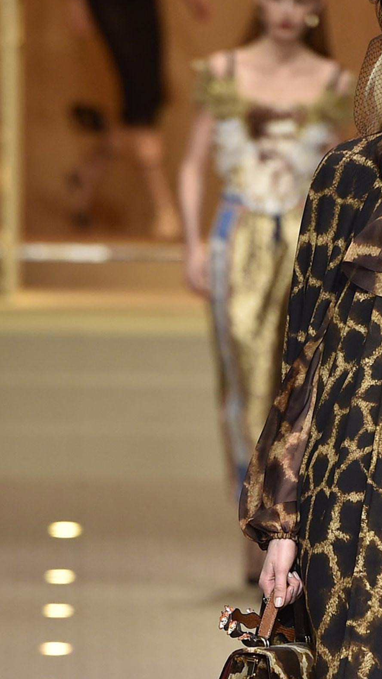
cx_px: 423
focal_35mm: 399
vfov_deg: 5.4
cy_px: 519
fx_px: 7181
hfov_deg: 3.0
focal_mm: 200
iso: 1600
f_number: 4
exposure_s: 1/1600
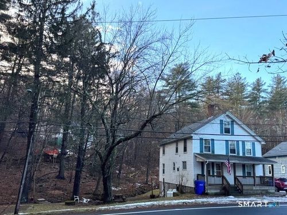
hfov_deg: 71.6
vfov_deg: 56.8
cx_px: 144
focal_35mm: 24
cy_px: 108
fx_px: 199
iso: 80
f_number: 1.78
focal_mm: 6.76
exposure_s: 1/439
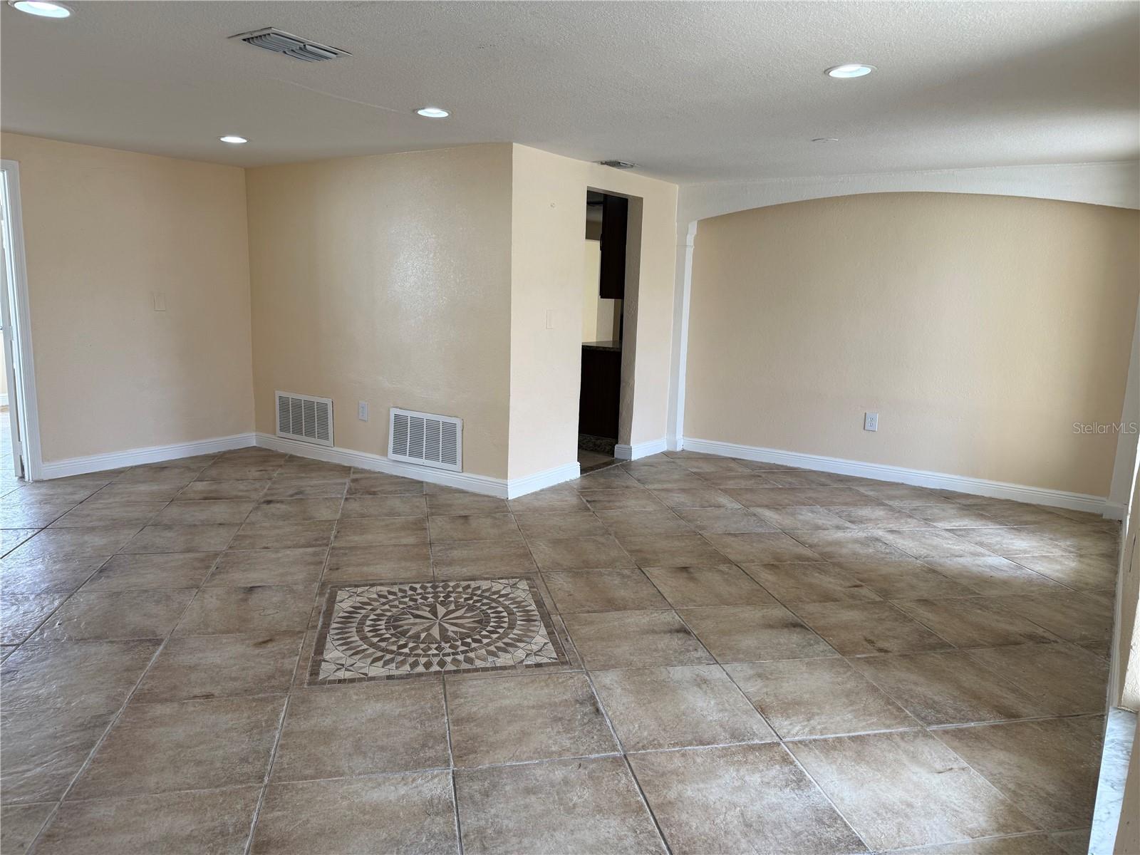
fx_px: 790
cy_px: 428
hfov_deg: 71.6
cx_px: 570
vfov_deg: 56.8
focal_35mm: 24
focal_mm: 6.76
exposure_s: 1/167
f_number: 1.78
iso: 64
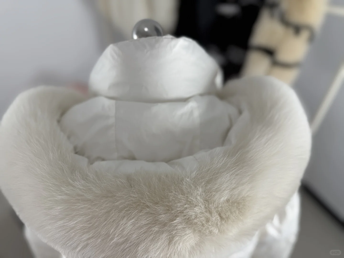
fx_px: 239
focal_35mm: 24
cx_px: 172
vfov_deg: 56.8
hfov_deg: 71.6
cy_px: 129
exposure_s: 1/204
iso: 64
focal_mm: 6.76
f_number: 1.78
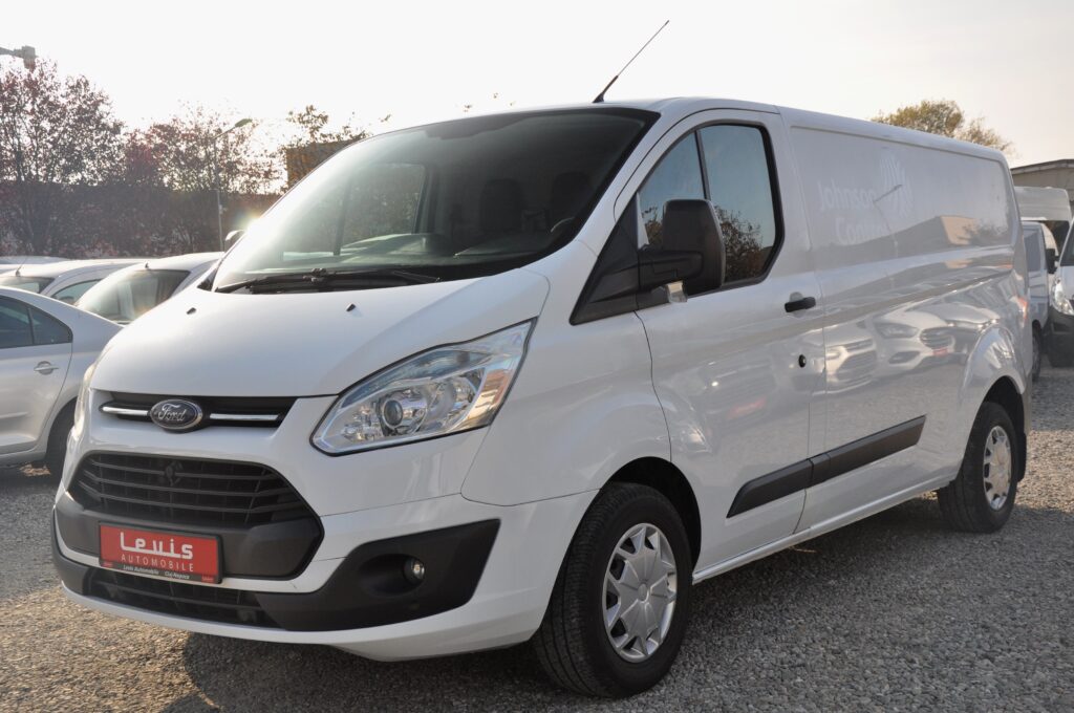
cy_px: 356
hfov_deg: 43.7
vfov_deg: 29.8
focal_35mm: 45
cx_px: 537
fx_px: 1341
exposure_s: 1/320
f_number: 9
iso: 500
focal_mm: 30
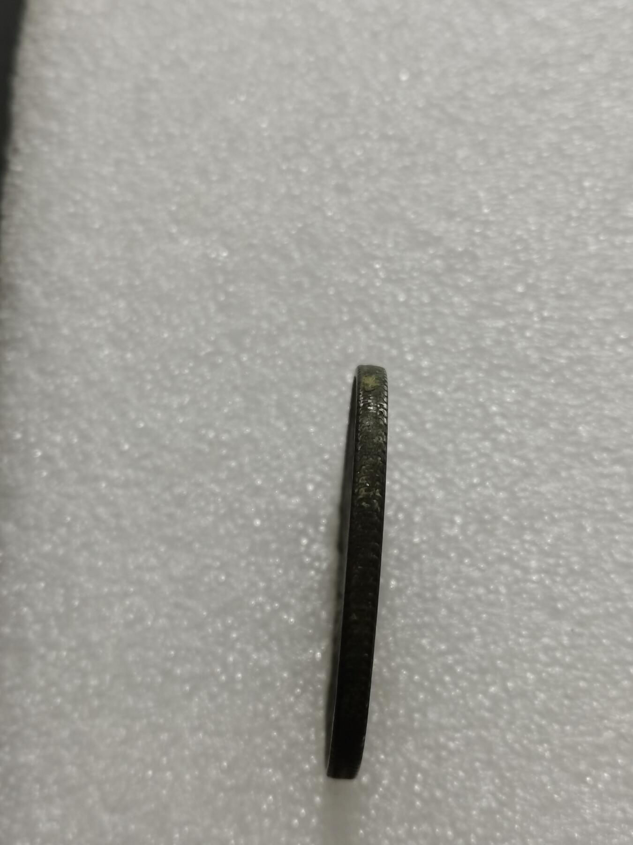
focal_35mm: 58
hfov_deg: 25.2
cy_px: 422
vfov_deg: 33.2
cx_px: 316
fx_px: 1414
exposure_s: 1/120
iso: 80
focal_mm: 5.58
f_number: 1.8
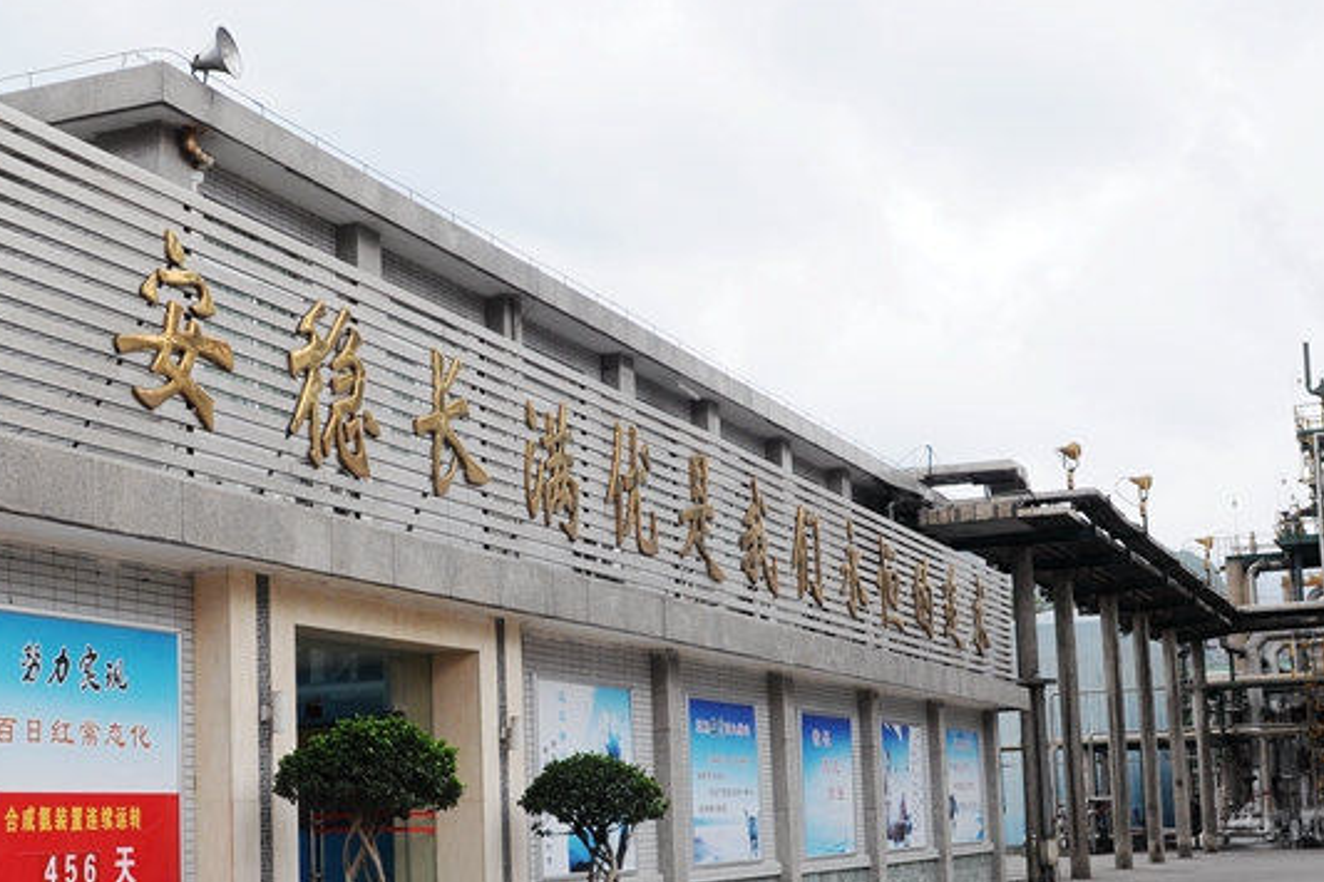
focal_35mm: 54
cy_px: 570
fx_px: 1985
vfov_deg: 24.9
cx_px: 579
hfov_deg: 36.8
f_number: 5.6
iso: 320
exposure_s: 1/250
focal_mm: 24
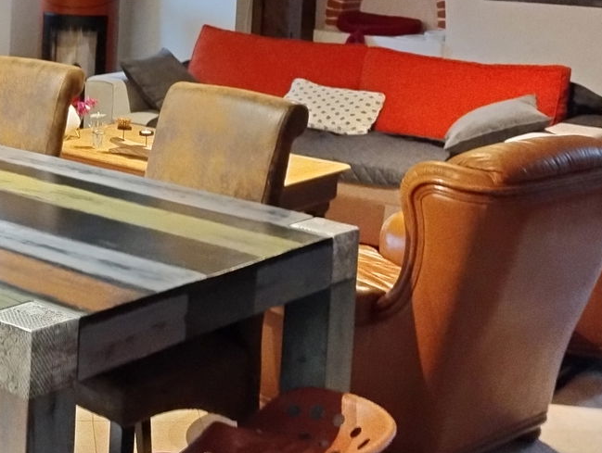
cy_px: 26
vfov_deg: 20.8
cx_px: 96
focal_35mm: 69
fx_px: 1202
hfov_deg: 27.4
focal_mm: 4.27
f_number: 1.8
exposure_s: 1/14.3
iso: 5466
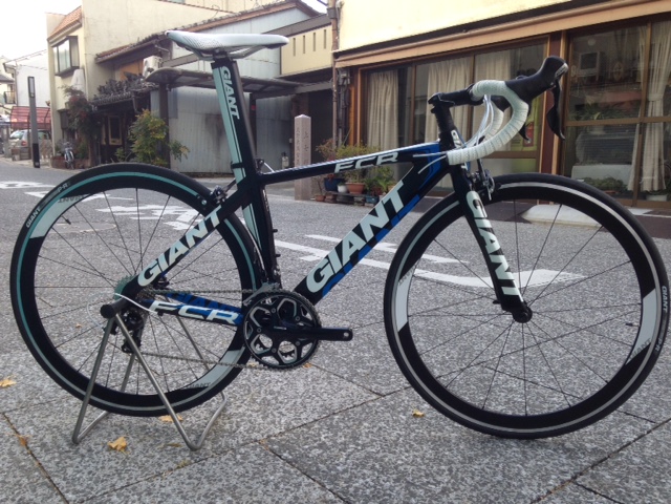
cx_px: 336
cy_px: 252
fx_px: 640
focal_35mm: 33
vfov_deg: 42.9
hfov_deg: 55.4
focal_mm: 4.12
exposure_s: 1/135
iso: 50
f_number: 2.4
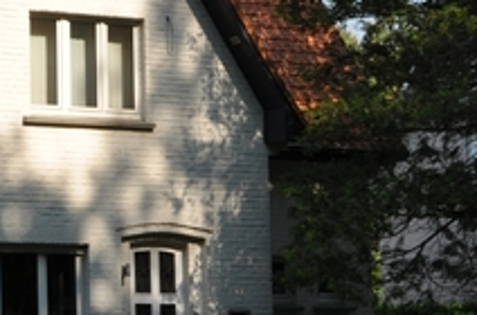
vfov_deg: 10.0
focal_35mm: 136
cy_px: 133
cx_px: -74
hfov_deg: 14.7
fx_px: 1797
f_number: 11
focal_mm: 32
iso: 200
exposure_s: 1/200
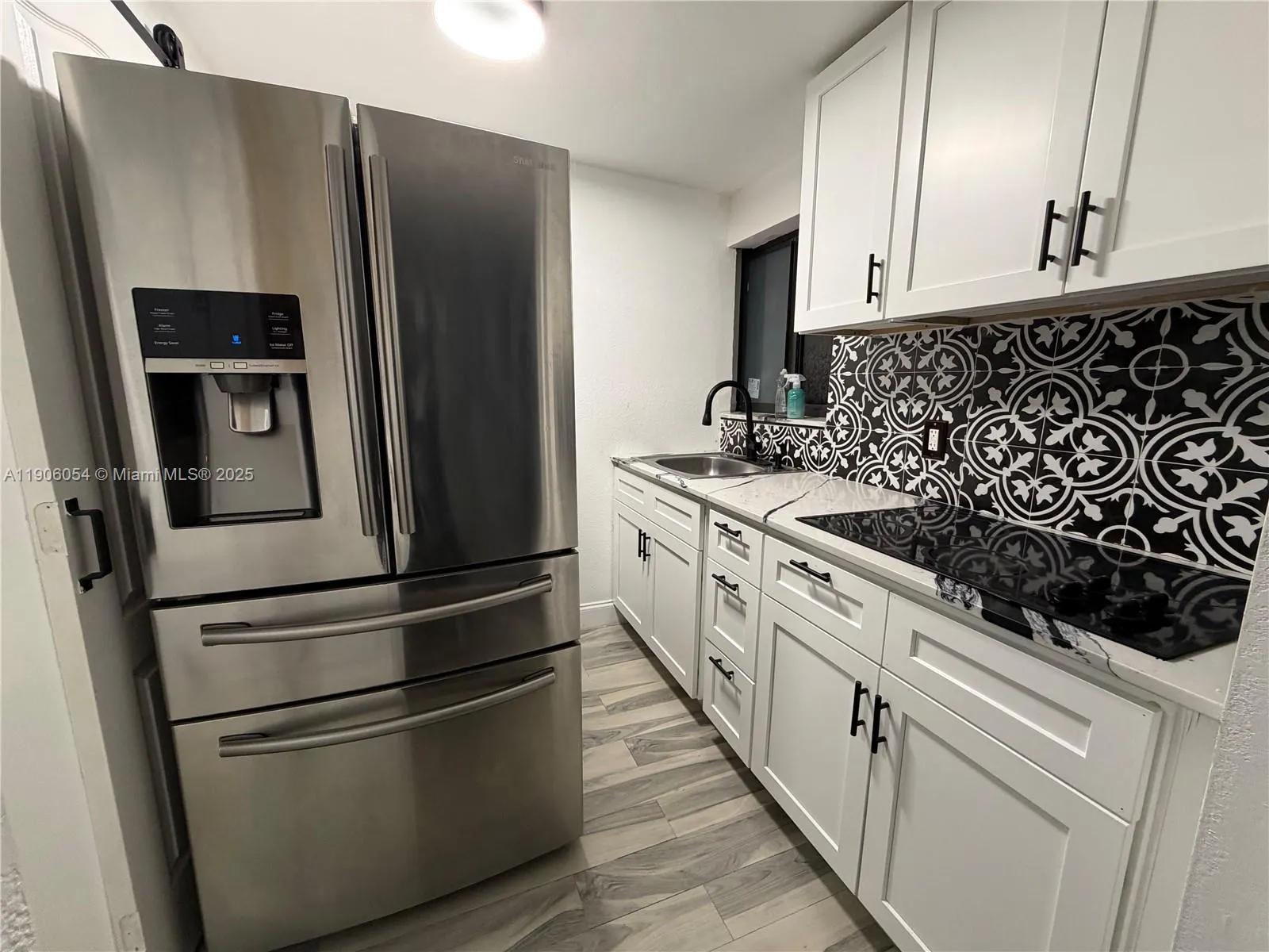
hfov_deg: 102.1
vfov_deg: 85.7
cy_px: 476
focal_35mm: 14
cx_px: 634
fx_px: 513
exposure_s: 1/60
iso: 250
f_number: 2.2
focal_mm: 2.22
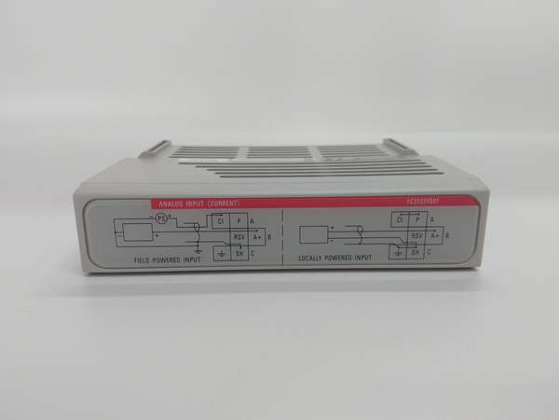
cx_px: 280
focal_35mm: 27
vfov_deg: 51.4
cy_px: 210
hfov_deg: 65.3
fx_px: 436
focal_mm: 3.79
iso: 113
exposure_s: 1/50
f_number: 2
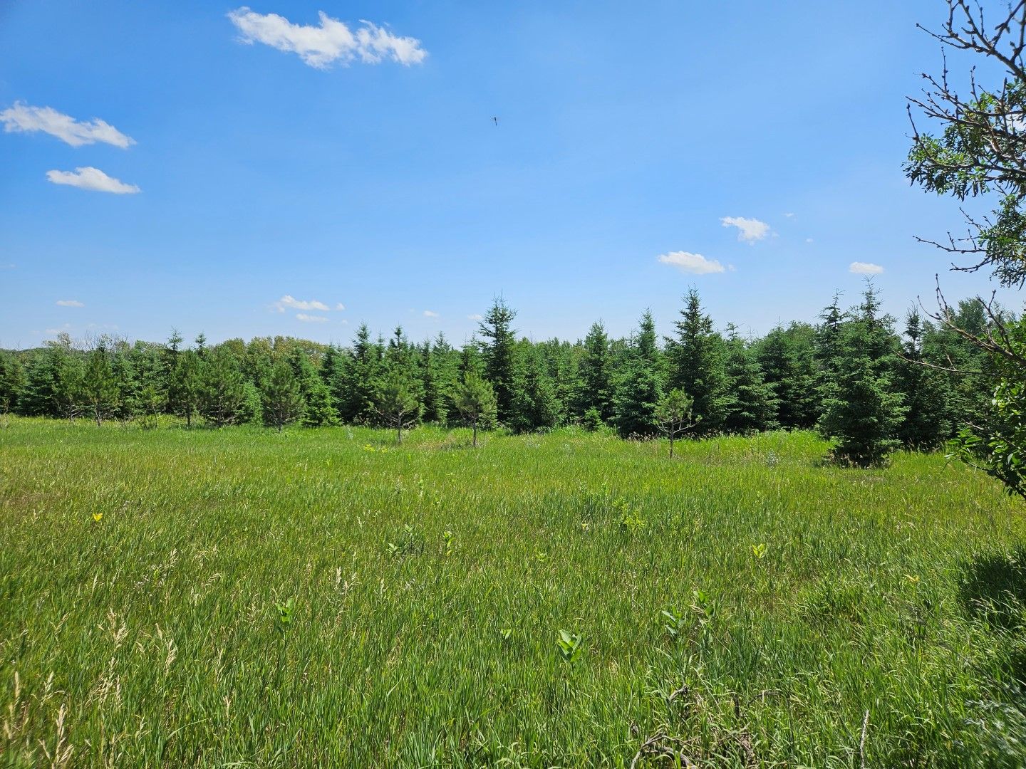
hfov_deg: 73.9
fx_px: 682
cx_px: 513
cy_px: 384
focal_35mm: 23
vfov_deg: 58.9
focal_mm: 5.4
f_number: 1.8
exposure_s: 1/3117
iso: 25
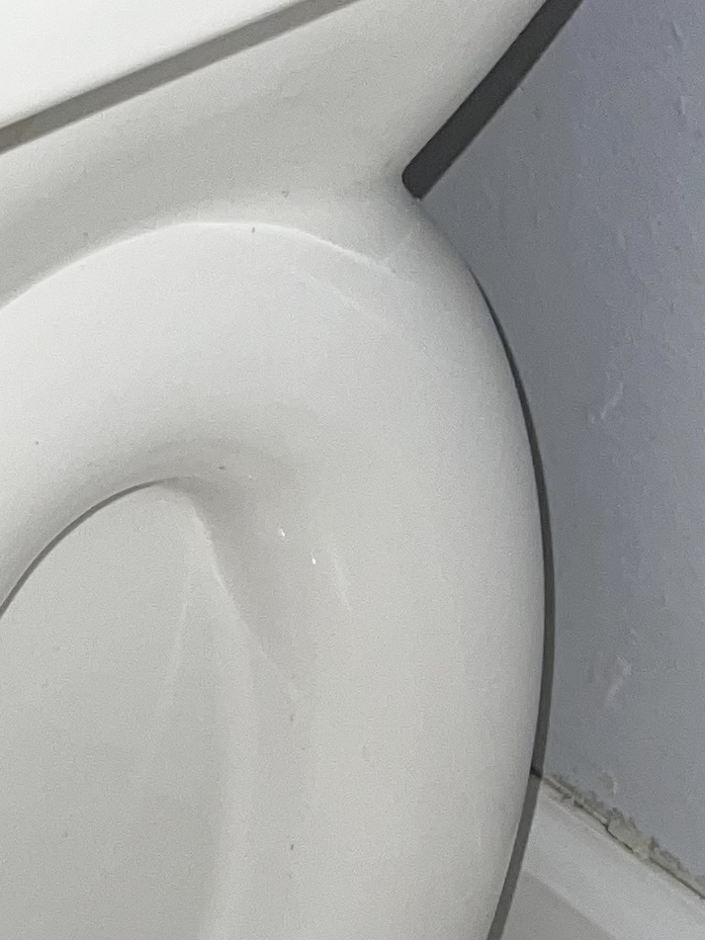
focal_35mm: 106
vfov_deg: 16.8
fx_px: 2879
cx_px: -271
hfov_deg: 13.3
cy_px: 1419
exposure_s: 1/58
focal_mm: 5.1
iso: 32
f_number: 1.6
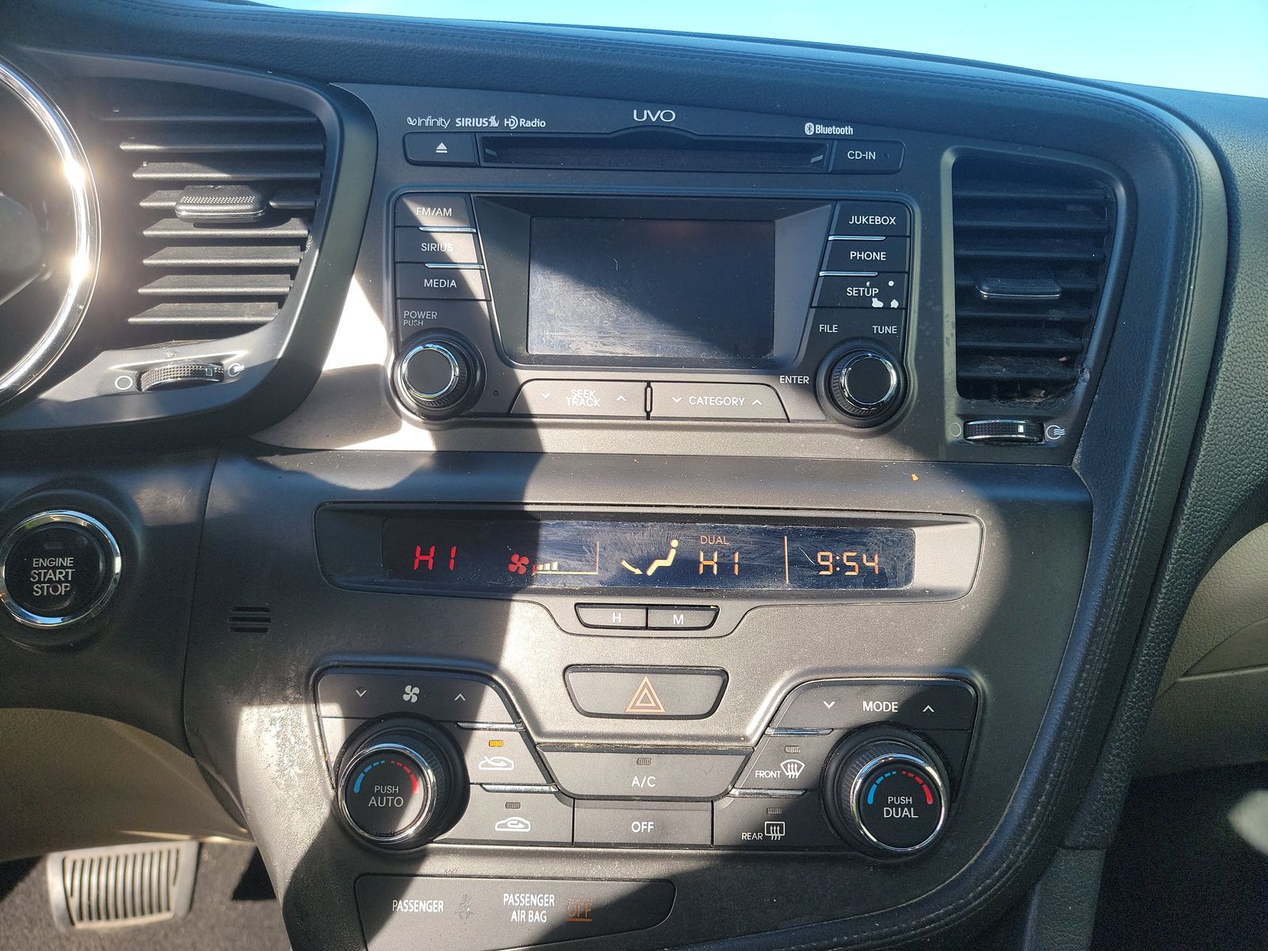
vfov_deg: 56.8
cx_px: 634
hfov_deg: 71.6
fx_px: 879
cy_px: 476
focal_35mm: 24
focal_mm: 6.7
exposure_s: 1/164
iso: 50
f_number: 1.8
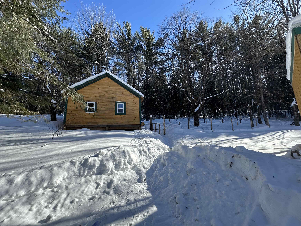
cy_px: 113
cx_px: 150
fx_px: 122
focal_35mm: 14
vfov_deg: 85.7
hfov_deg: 102.1
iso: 40
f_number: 2.2
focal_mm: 2.22
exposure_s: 1/769
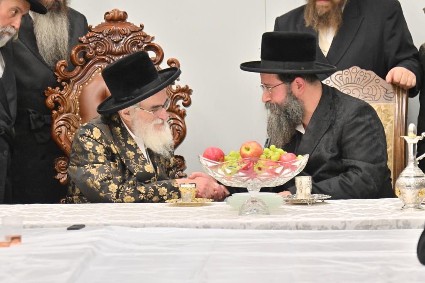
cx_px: 212
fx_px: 1853
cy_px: 142
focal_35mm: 157
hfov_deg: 13.1
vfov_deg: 8.7
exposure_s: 1/200
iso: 1600
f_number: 4
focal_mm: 105
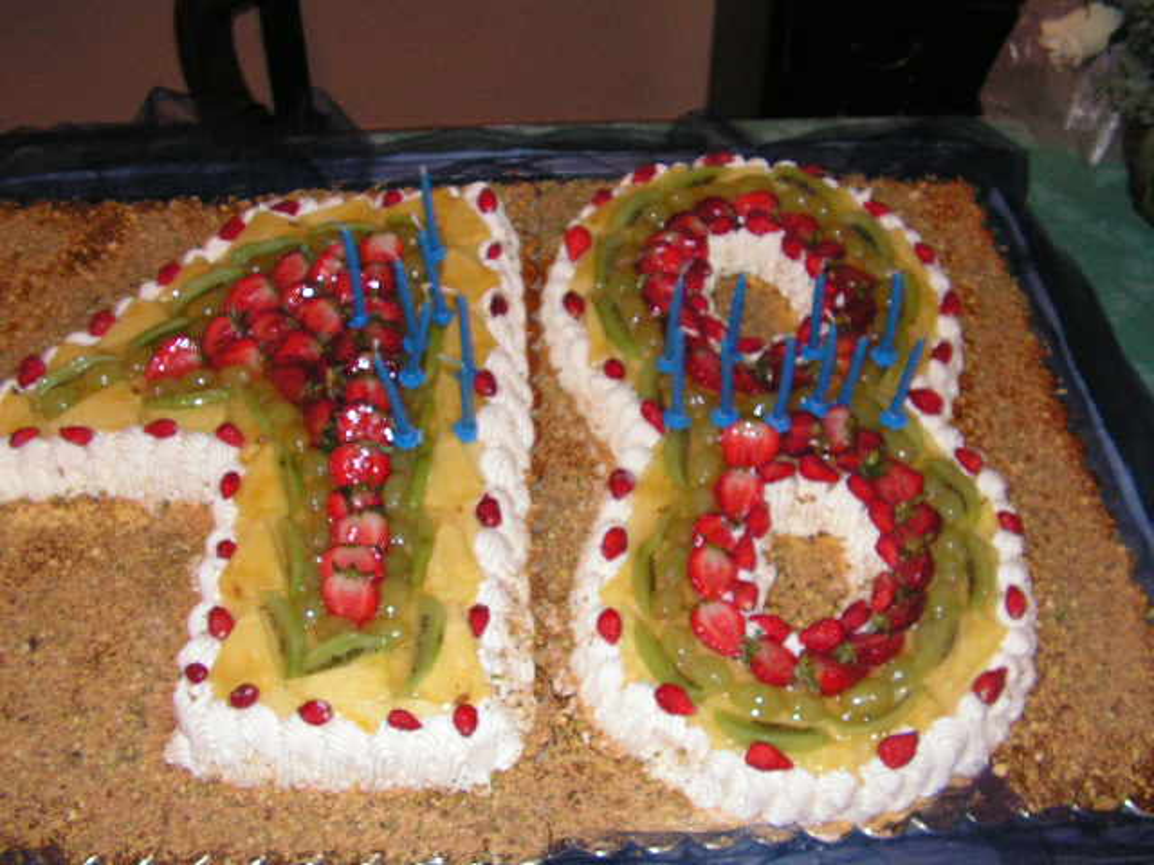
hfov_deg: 51.4
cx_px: 577
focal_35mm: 36
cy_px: 432
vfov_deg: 39.7
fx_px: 1200
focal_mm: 6
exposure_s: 1/40
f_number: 3.2
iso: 200
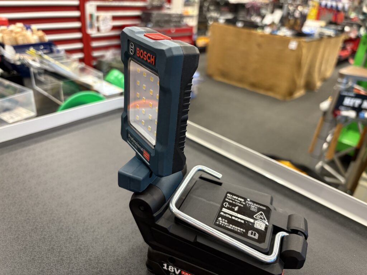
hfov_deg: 67.3
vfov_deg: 53.1
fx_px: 276
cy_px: 138
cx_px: 184
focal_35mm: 26
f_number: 1.6
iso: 200
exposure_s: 1/60
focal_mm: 5.96
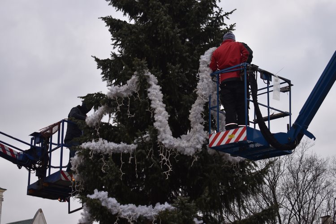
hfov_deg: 27.0
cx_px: 168
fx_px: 700
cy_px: 112
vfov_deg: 18.2
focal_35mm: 75
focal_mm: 50
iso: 100
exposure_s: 1/125
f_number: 5.6
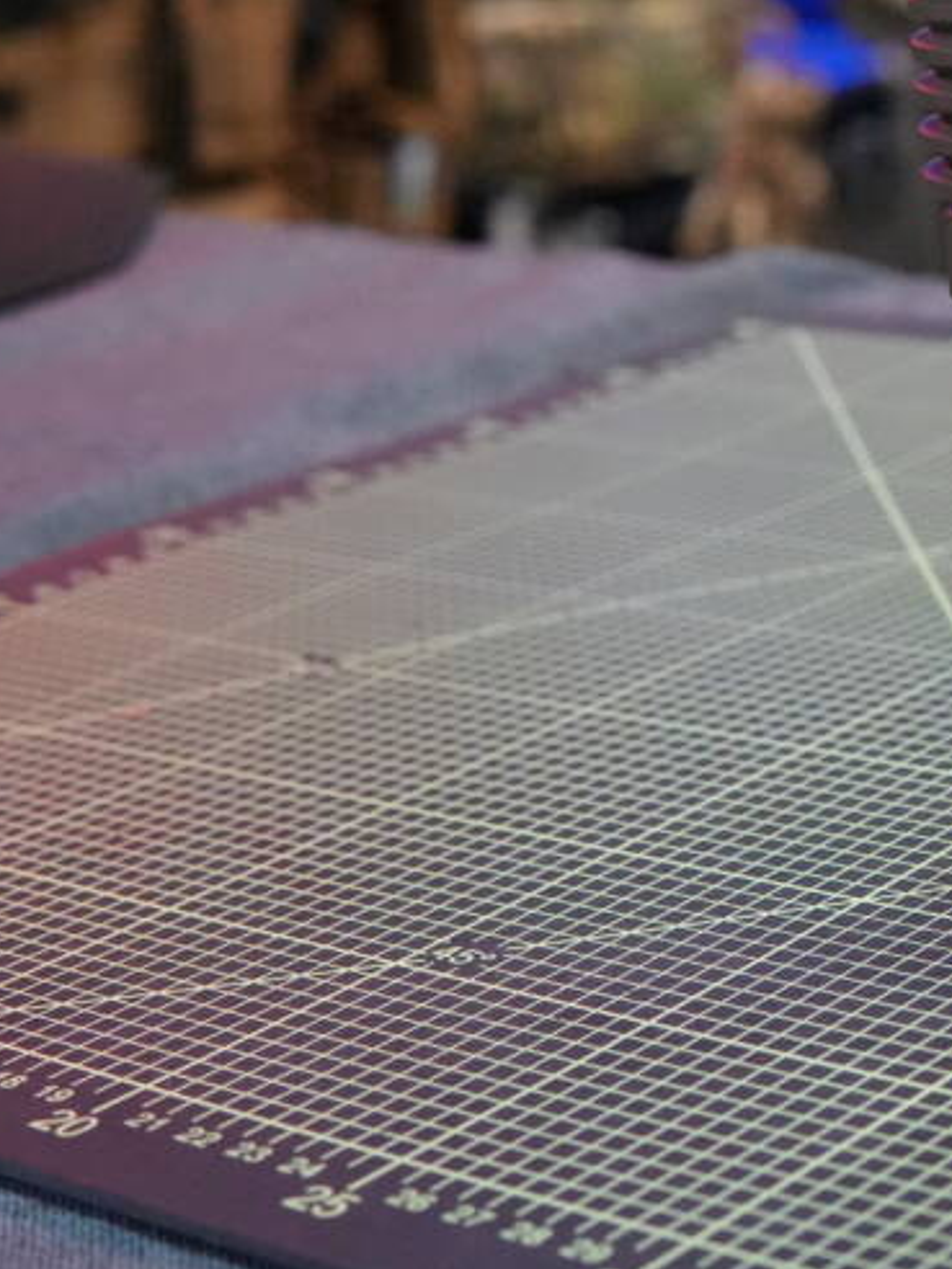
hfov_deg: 15.8
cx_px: 1115
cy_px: 404
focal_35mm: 90
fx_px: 3300
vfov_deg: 21.7
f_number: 4
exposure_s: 1/160
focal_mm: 30
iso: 6400
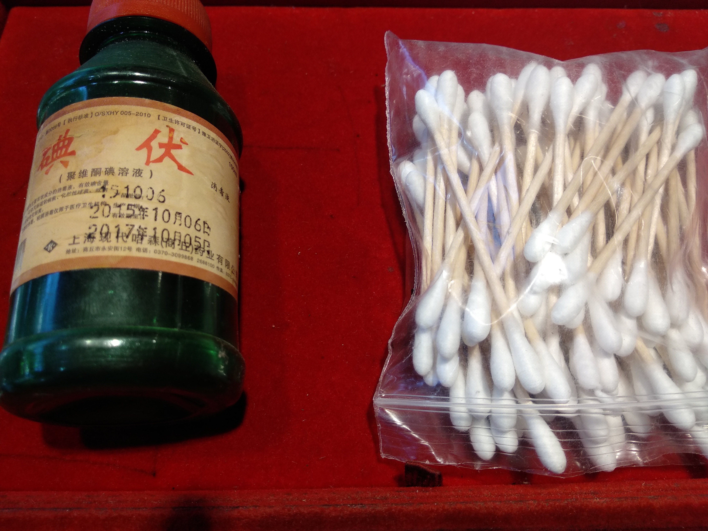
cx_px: 354
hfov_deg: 67.3
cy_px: 266
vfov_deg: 53.1
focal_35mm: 26
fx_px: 532
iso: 160
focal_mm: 3.81
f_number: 2.2
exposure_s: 1/100
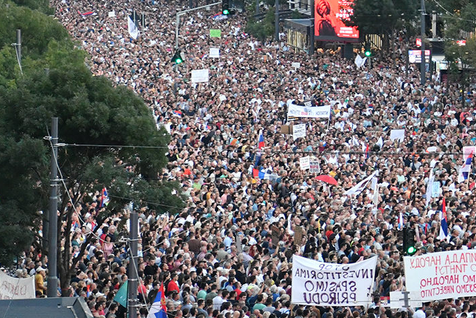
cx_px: 835
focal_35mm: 248
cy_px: 71
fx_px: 3280
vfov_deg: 5.5
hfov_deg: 8.0
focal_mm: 70
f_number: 4.5
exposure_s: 1/160
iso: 2000
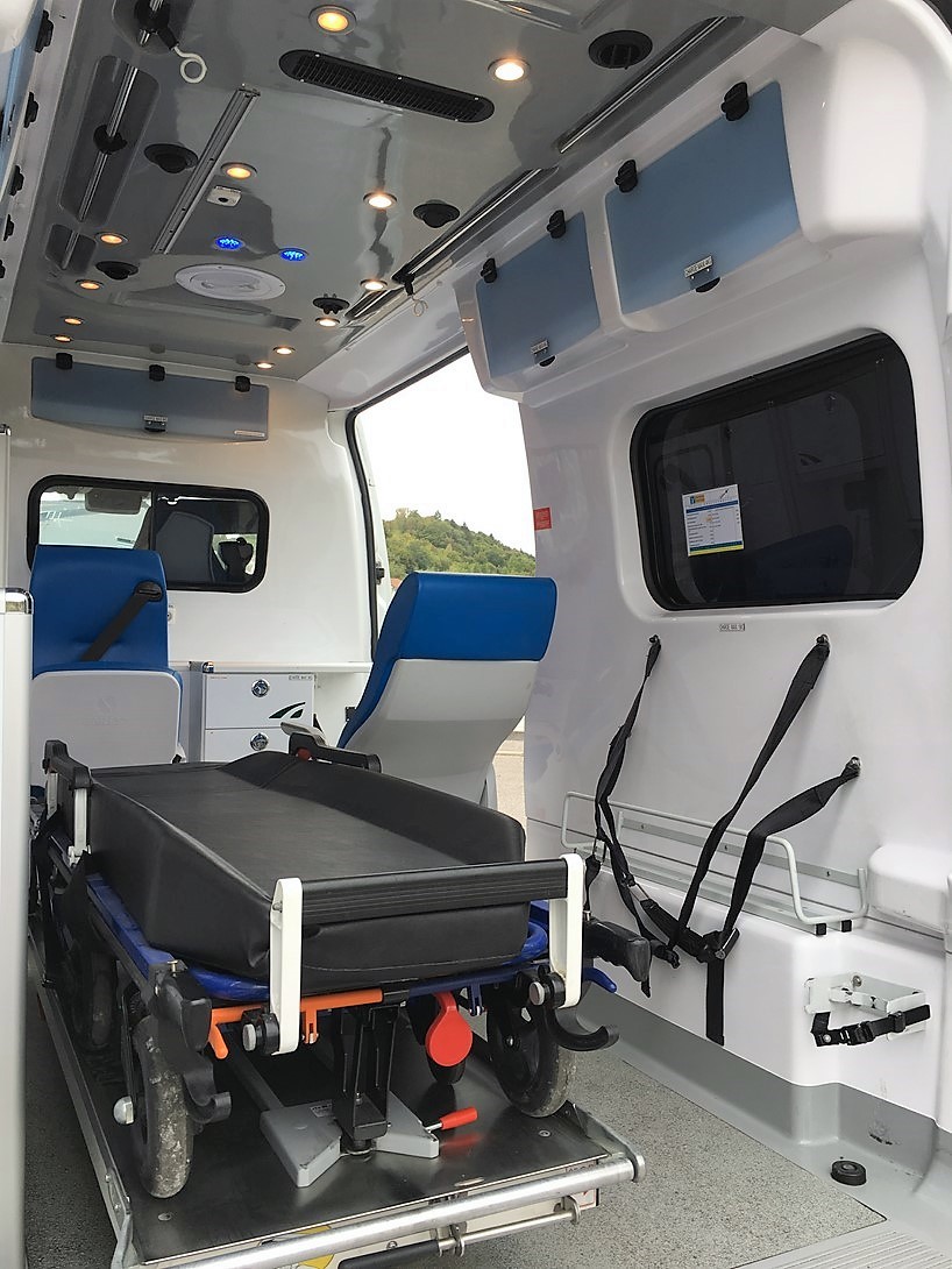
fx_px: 1063
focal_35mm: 29
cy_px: 634
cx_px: 476
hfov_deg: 48.2
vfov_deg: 61.6
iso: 25
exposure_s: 1/128
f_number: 2.2
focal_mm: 4.15
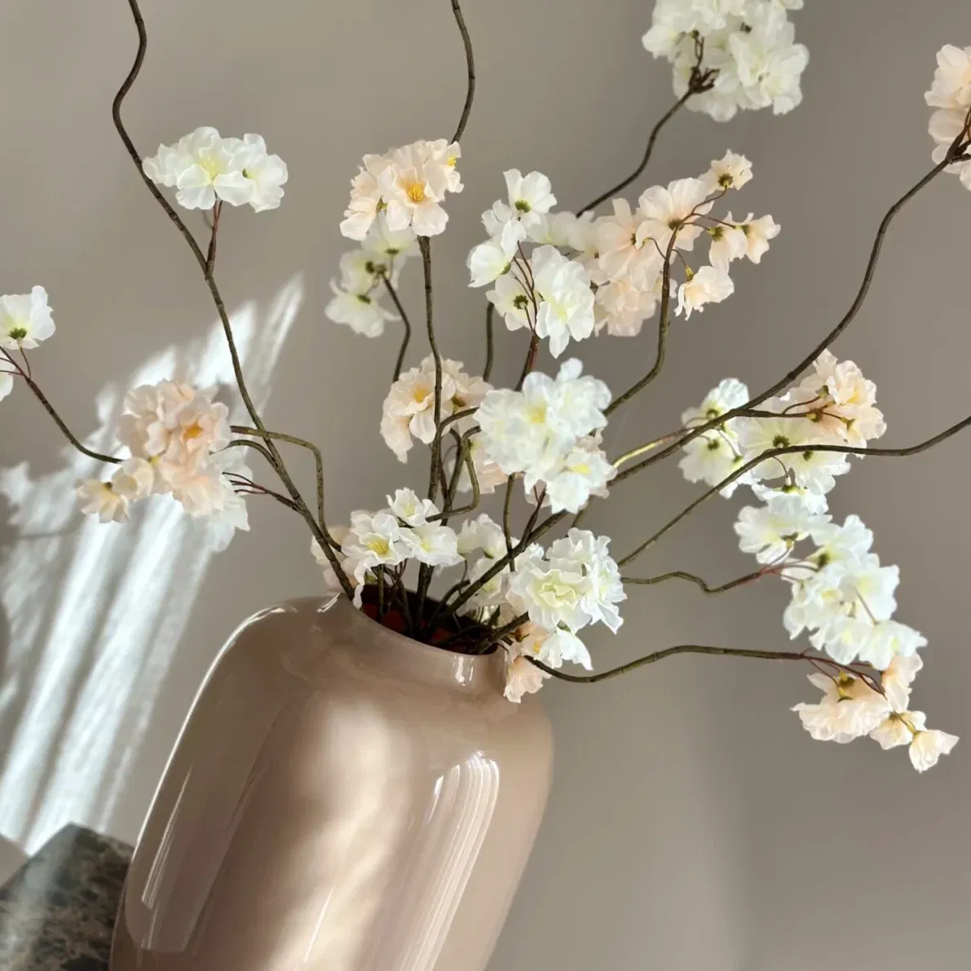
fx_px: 1809
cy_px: 491
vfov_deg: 30.0
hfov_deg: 30.0
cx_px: 483
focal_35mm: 57
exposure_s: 1/121
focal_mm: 6.86
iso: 125
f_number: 1.78
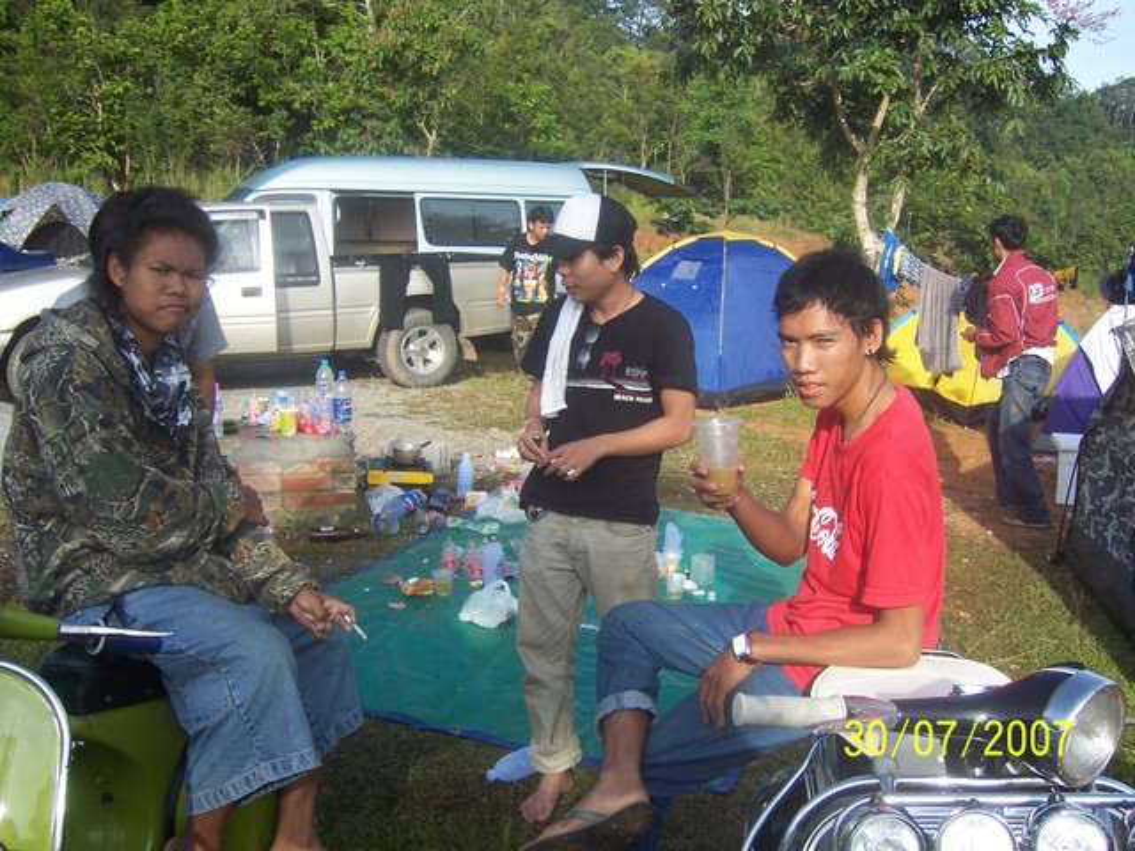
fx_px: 1180
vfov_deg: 39.7
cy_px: 426
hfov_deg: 51.4
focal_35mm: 36
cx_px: 568
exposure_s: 1/500
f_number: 2.8
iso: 80
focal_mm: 6.2
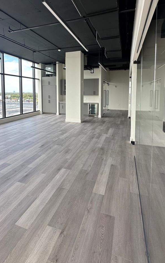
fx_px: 137
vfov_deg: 86.5
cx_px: 80
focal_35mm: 19
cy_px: 101
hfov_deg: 62.2
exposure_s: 1/99
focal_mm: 2.22
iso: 64
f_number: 2.2
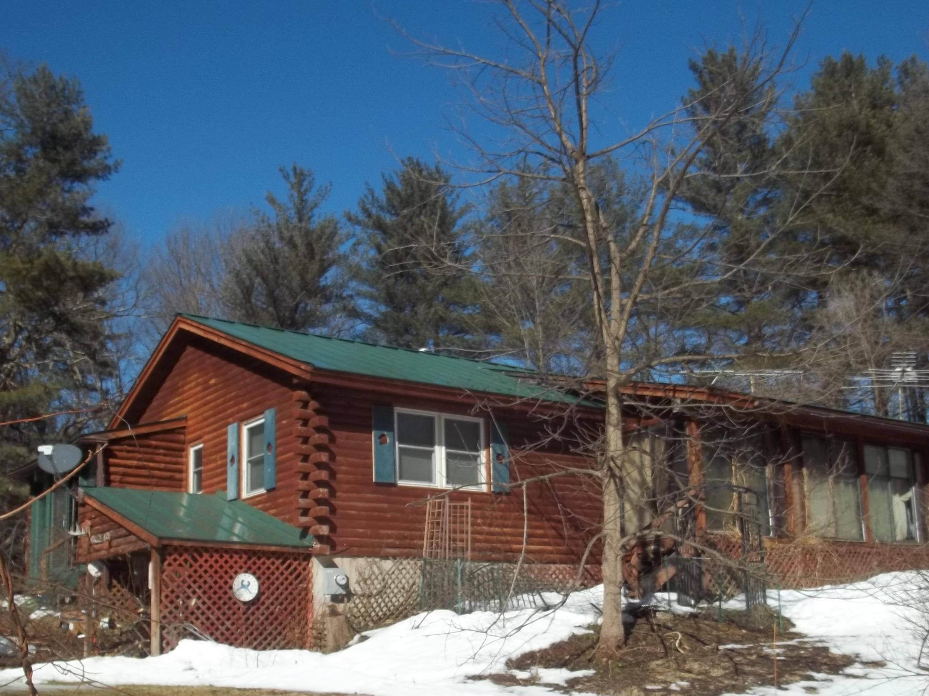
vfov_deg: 34.2
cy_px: 436
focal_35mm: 42
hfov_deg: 44.7
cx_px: 515
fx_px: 1127
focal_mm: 5.9
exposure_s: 1/200
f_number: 8
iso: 64
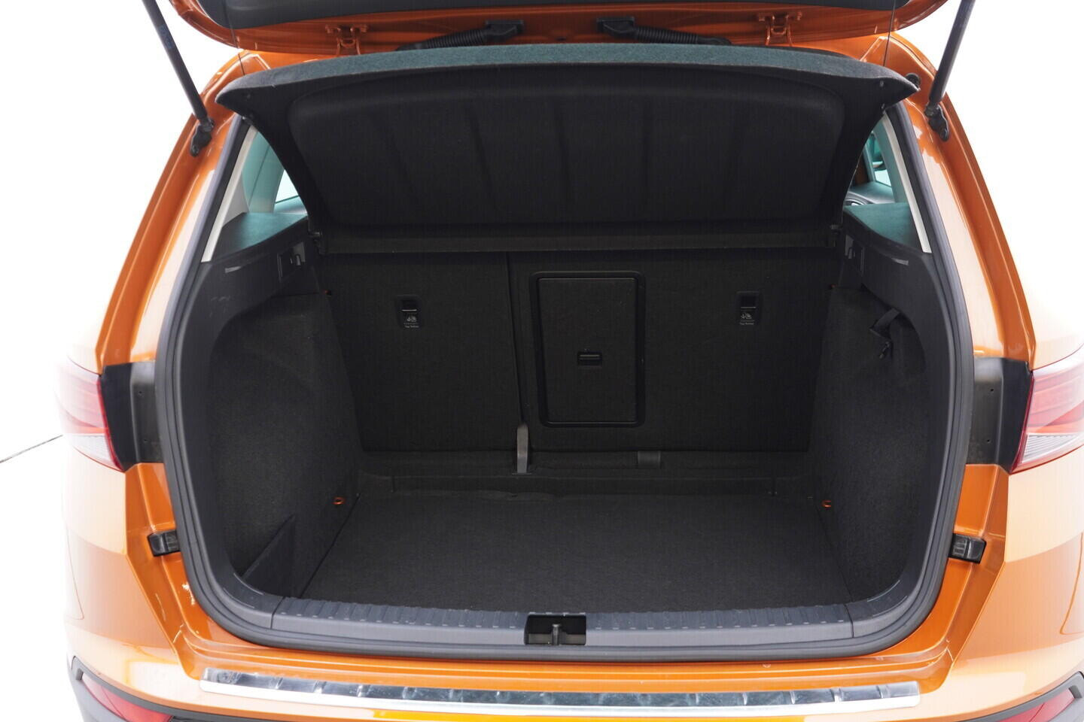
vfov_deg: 36.9
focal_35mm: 36
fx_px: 1084
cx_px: 542
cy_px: 361
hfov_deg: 53.1
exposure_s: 1/40
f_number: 2.8
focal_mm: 24
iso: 400
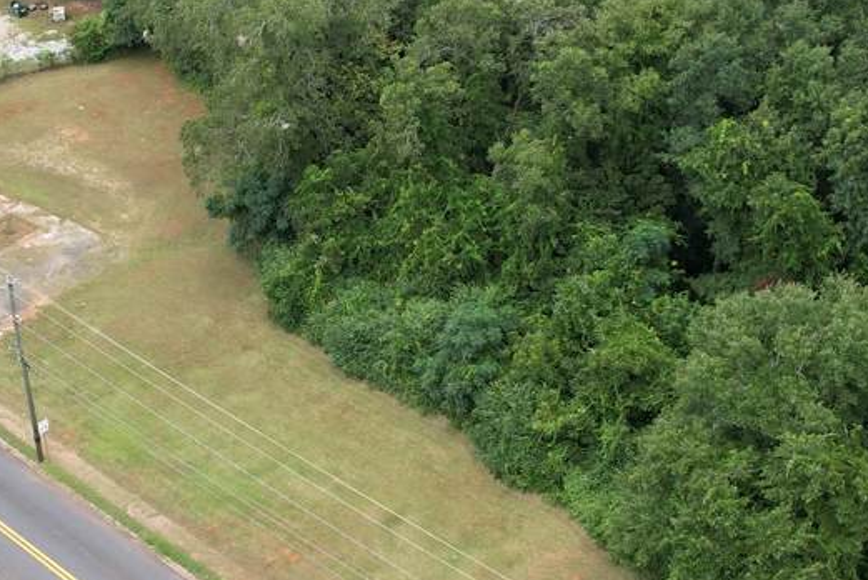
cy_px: 358
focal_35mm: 54
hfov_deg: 36.7
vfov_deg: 25.0
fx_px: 1303
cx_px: 342
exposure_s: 1/500
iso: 100
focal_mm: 8.38
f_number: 2.8
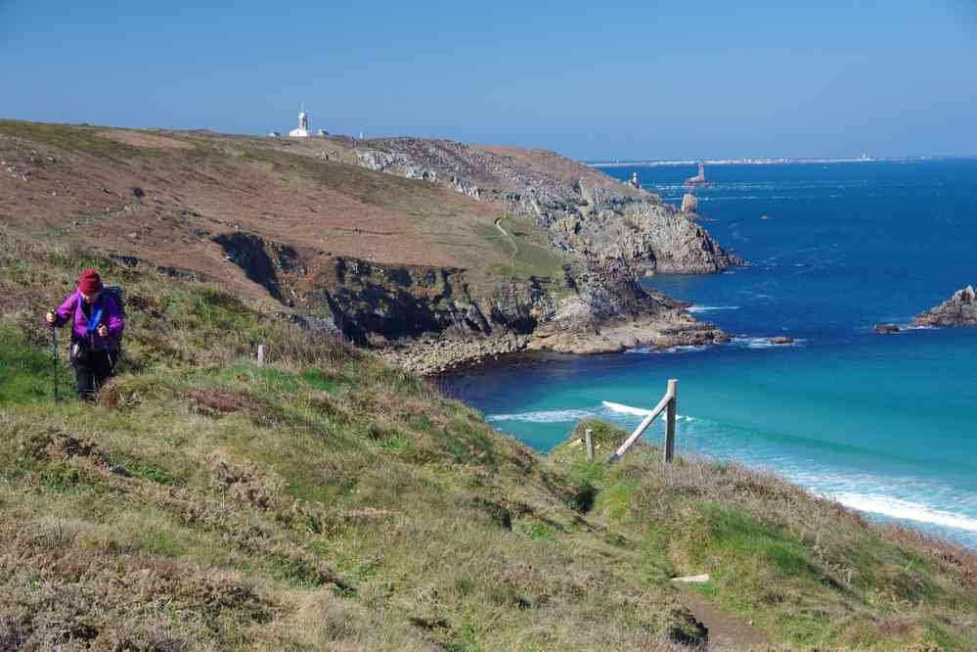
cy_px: 326
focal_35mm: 75
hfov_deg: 27.0
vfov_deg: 18.2
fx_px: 2035
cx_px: 488
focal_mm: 50
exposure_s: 1/80
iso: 200
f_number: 10
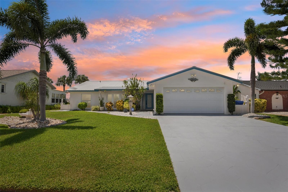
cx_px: 144
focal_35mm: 19
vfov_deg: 64.5
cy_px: 96
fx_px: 152
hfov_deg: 86.9
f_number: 8
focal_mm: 19
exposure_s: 1/2500
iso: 400
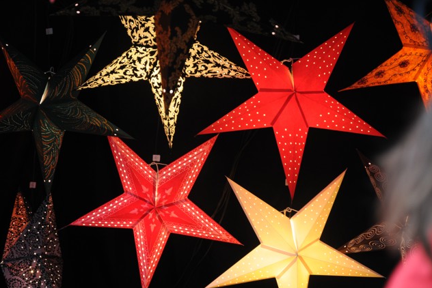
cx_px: 217
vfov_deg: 14.6
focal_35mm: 94
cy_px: 144
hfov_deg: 21.7
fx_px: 1128
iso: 640
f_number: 5.3
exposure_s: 1/30
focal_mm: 62
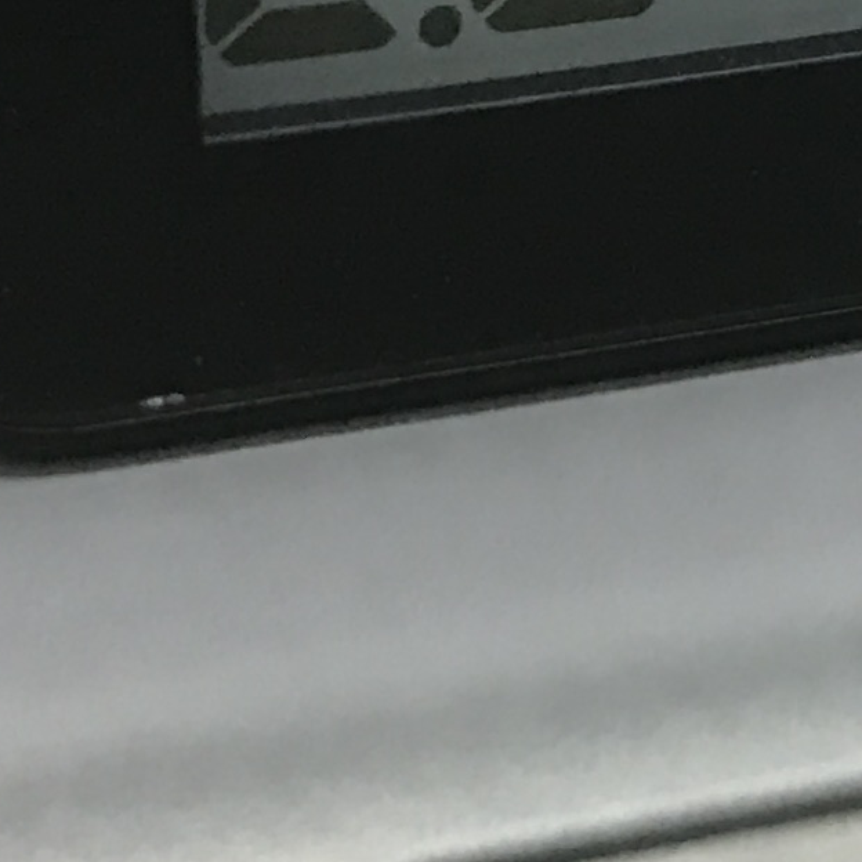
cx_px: 1217
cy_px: -928
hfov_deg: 10.6
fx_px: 4508
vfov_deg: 10.0
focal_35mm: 160
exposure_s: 1/33
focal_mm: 3.99
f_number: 1.8
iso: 32
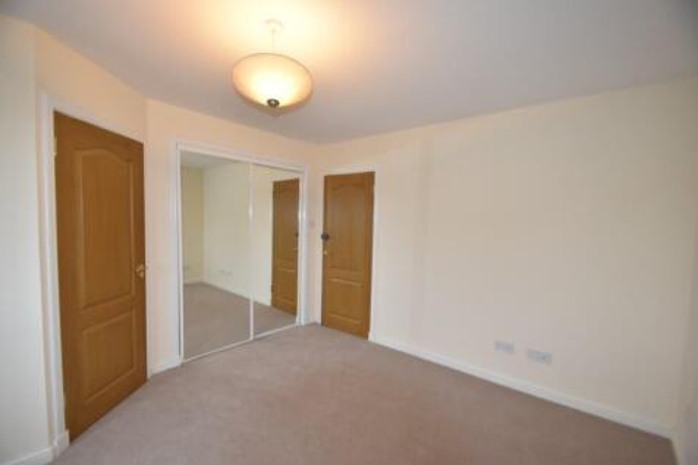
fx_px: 291
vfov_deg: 77.3
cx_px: 349
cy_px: 232
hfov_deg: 100.4
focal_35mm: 15
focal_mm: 10
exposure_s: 1/60
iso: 640
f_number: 4.5
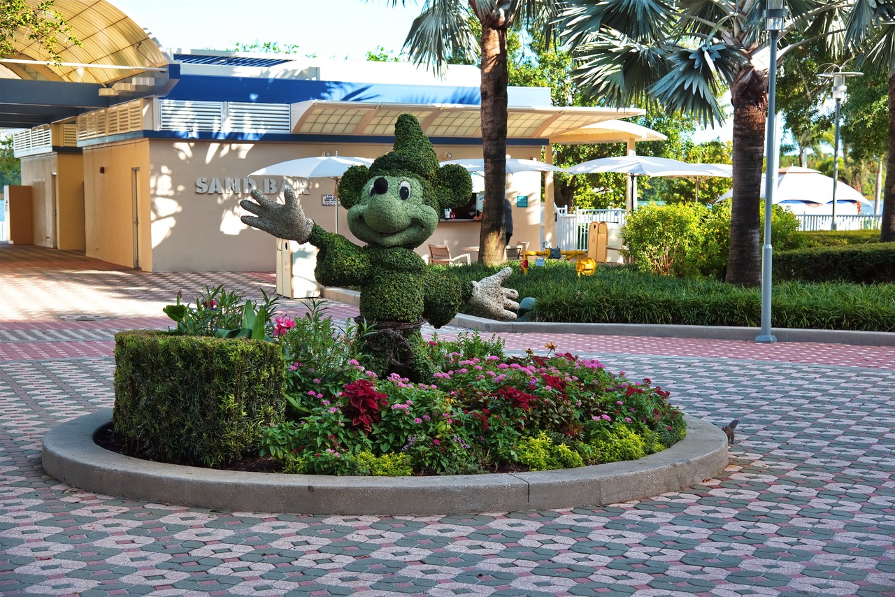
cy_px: 298
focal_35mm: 62
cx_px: 448
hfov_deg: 32.4
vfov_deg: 21.9
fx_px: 1542
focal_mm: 62
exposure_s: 1/125
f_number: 5.6
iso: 100
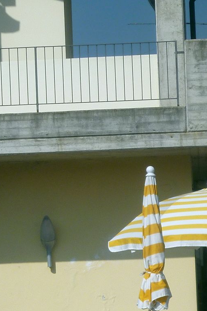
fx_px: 2691
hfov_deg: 4.4
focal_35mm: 312
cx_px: 1
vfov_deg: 6.6
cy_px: 156
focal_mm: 20
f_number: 6.5
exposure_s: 1/500
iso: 100
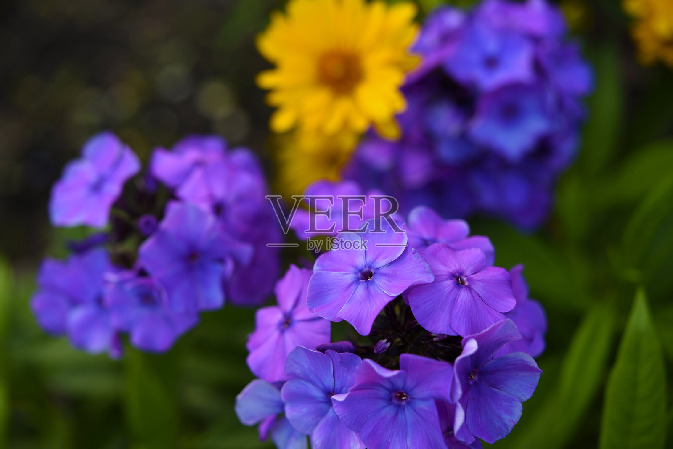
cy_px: 224
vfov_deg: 22.6
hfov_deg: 33.4
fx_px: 1122
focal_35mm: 60
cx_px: 336
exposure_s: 1/60
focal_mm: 60
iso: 100
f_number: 4.5
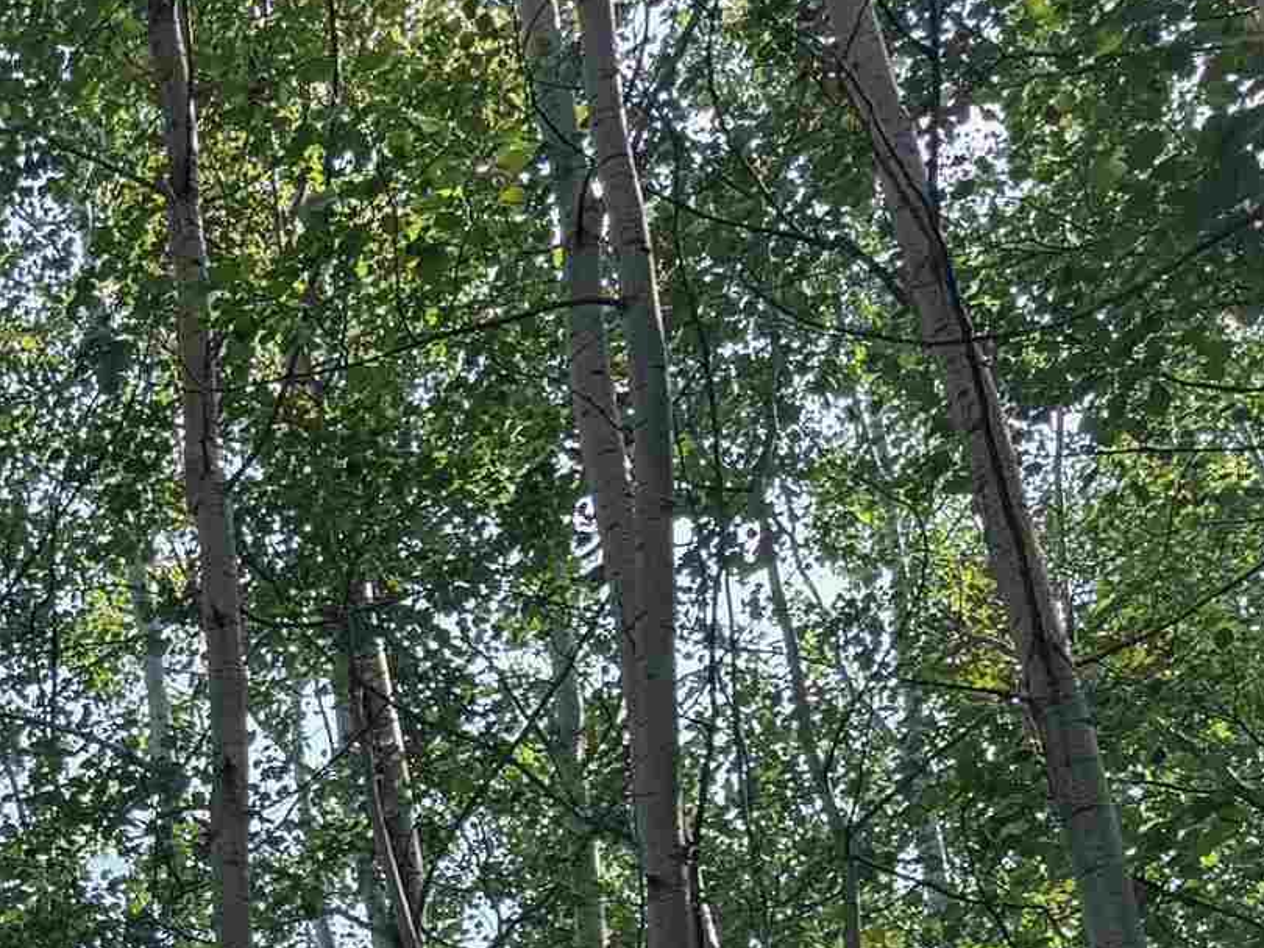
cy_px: 1753
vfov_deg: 14.2
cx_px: -826
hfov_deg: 18.2
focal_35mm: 91
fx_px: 3324
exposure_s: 1/392
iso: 80
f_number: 1.78
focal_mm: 6.76
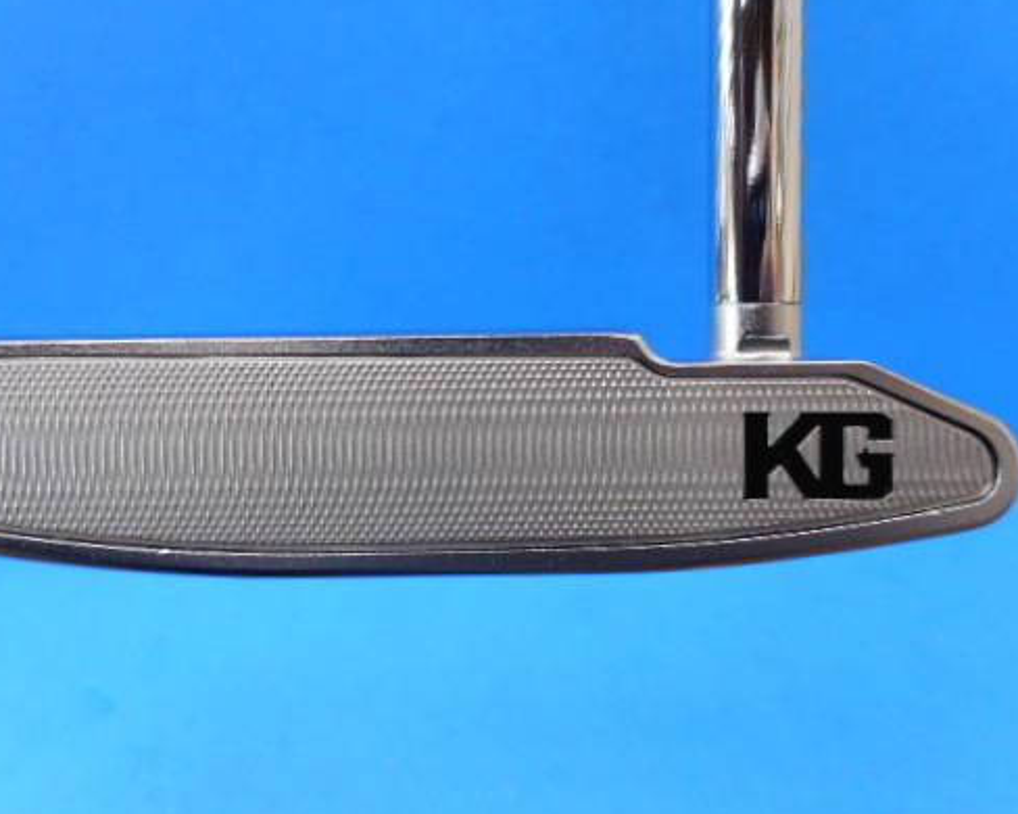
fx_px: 964
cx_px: 442
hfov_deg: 55.5
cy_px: 390
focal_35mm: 32
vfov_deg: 45.8
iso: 200
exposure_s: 1/30
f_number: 3.7
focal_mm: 4.5
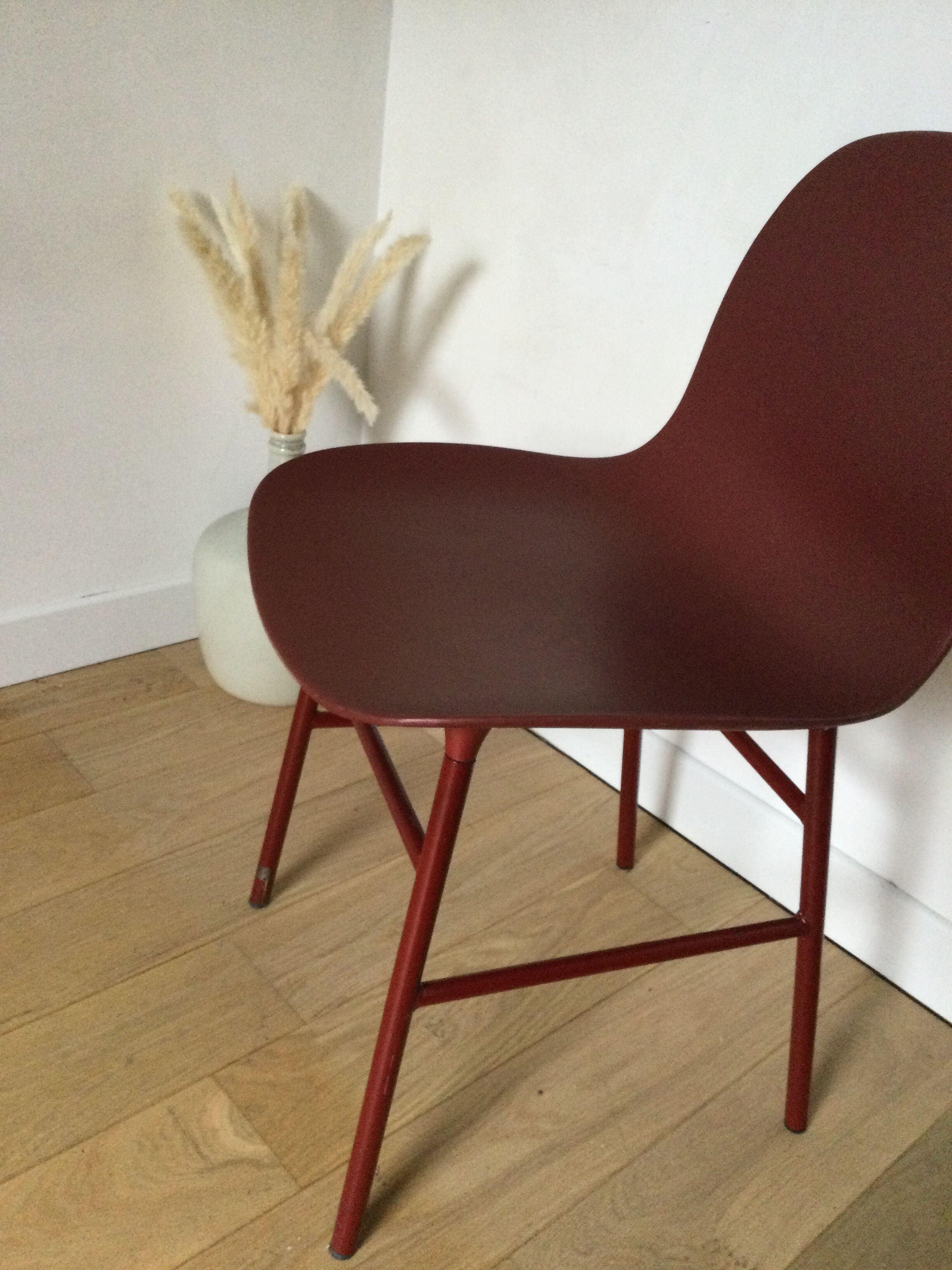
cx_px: 476
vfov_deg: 58.4
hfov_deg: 45.4
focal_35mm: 31
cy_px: 635
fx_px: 1137
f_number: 2.4
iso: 200
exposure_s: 1/33
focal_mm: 3.3
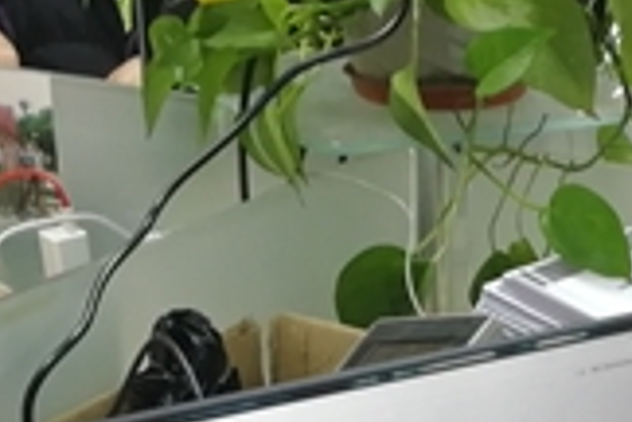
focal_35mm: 104
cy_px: 817
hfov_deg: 19.1
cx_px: 624
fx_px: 1826
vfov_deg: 11.9
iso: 160
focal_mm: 3.95
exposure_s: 1/33.3
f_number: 2.2
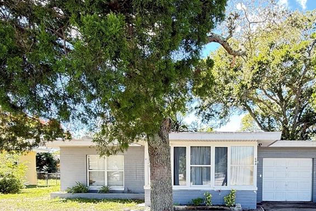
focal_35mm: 26
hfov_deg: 66.4
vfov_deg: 46.3
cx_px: 224
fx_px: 228
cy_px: 176
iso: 100
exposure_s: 1/99
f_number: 2.2
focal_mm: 2.22
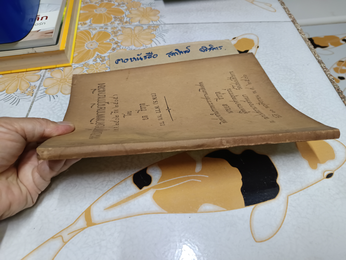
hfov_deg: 71.6
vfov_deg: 56.8
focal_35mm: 24
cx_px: 173
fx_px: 240
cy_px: 130
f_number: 1.7
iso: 1220
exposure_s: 1/33.3
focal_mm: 5.31
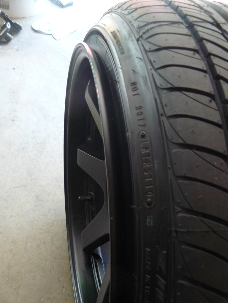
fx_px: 316
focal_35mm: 36
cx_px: 114
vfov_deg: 51.4
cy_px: 152
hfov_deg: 39.7
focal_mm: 6
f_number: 2.8
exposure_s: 1/25
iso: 200
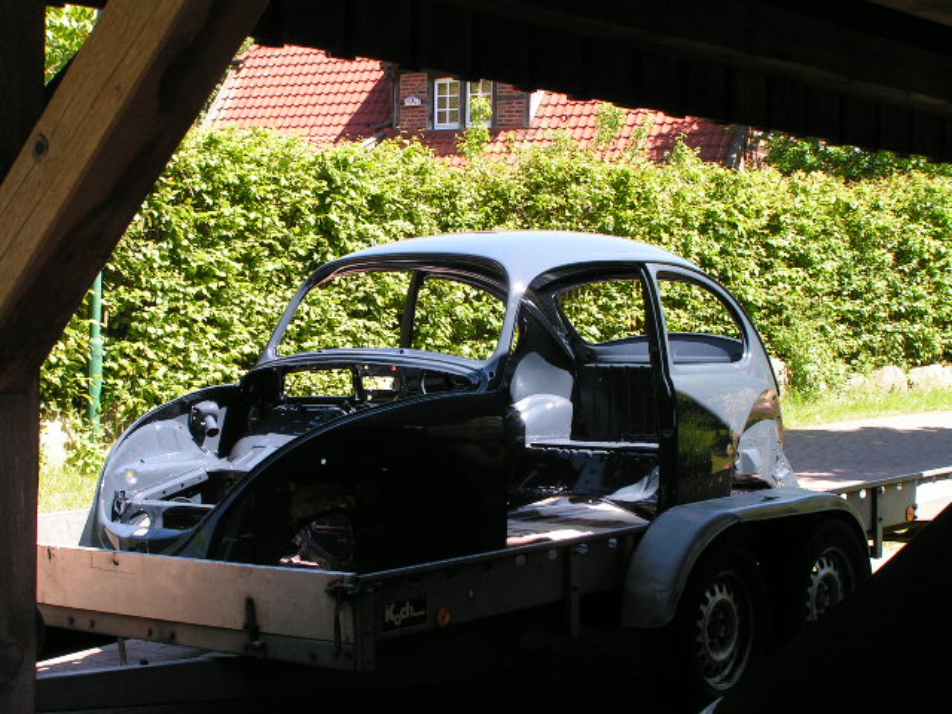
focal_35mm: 69
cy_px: 357
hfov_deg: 28.2
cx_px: 476
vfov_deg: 21.3
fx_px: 1898
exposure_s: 1/100
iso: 50
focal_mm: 11.5
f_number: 4.5
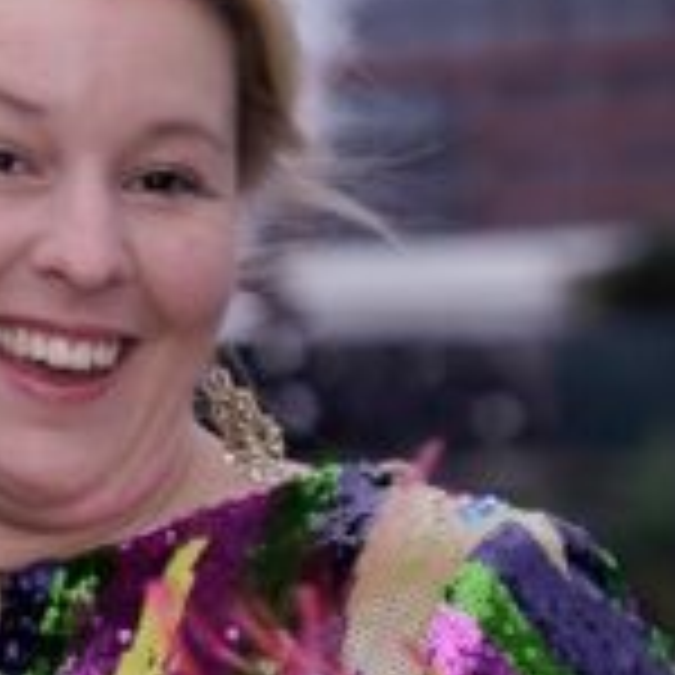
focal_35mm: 279
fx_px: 6155
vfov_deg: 6.3
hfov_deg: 6.0
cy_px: 256
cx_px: -1030
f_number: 2.8
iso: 1000
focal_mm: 64
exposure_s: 1/250
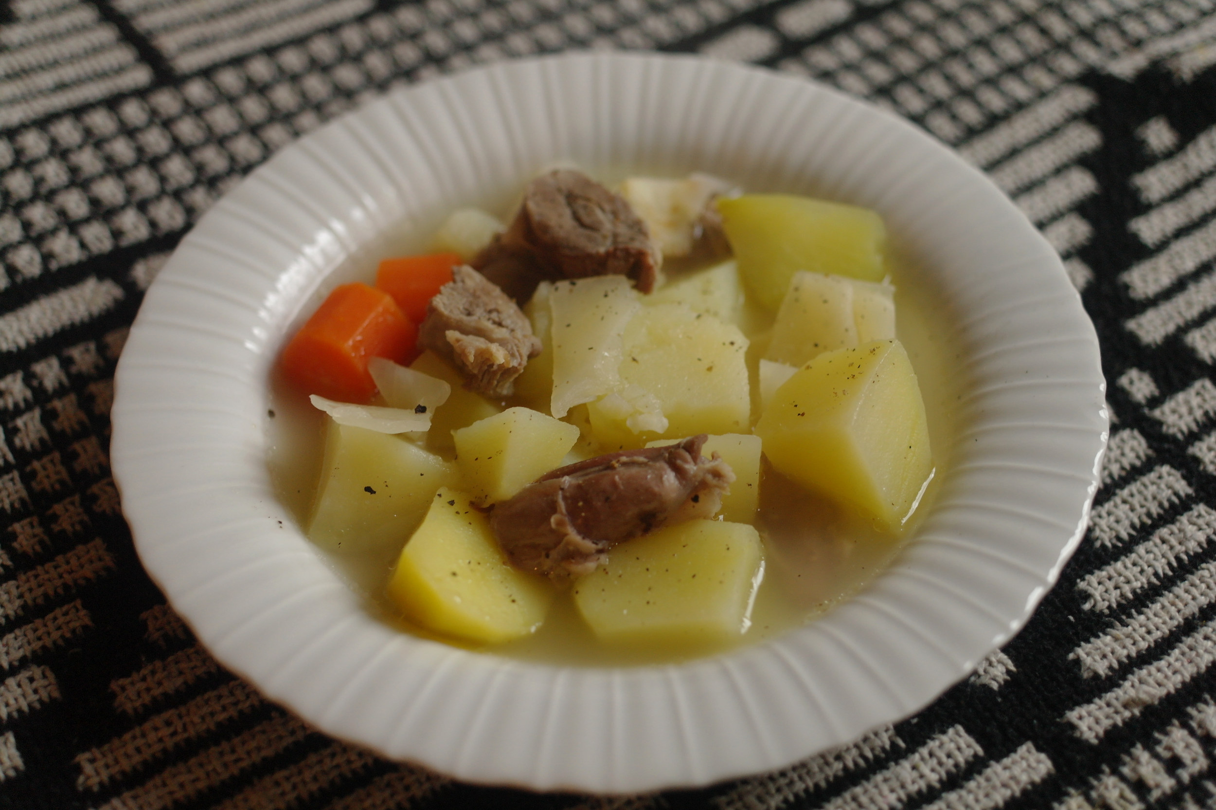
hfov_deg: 42.8
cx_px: 608
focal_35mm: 46
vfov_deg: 29.2
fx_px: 1553
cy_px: 405
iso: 320
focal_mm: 30
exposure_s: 1/50
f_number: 2.2
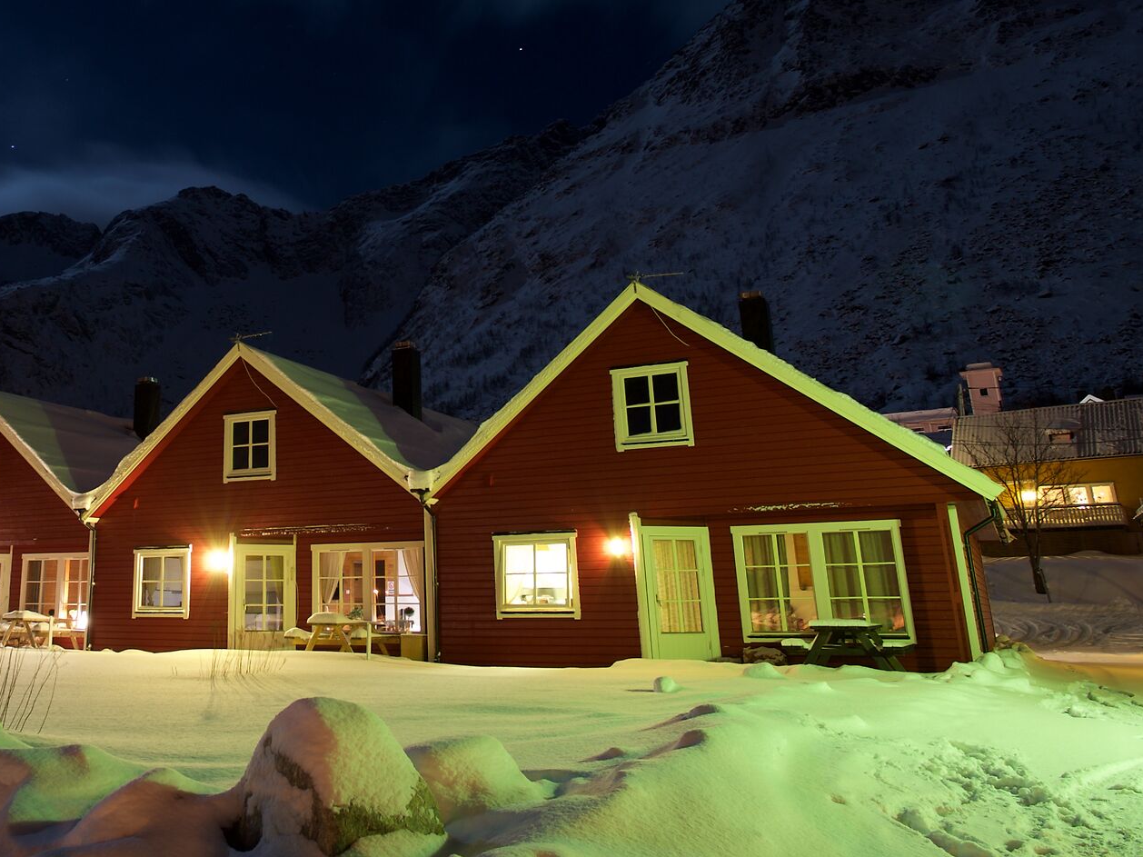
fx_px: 1089
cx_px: 293
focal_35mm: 33
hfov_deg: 53.0
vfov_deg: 42.0
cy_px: 246
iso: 200
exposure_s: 15
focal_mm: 18
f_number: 8
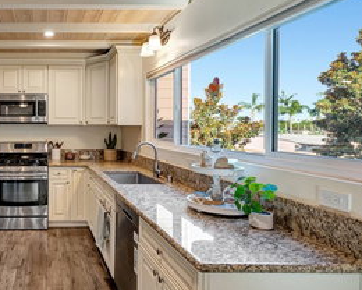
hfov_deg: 58.3
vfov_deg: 54.8
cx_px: 49
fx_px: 279
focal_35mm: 26
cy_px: 127
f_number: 5.6
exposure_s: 1/6
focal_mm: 10
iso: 100
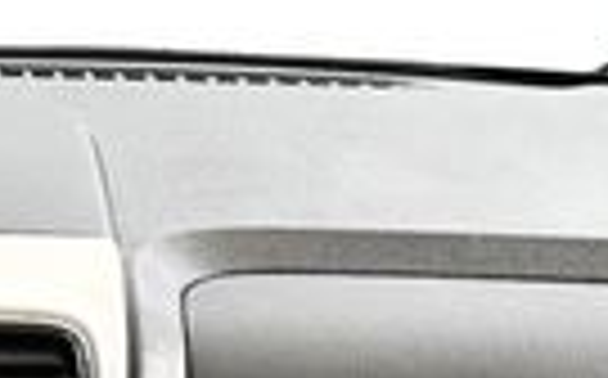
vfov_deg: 7.2
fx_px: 2880
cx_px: -342
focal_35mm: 174
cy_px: 810
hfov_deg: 11.5
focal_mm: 18
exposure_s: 1/80
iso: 3200
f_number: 3.5
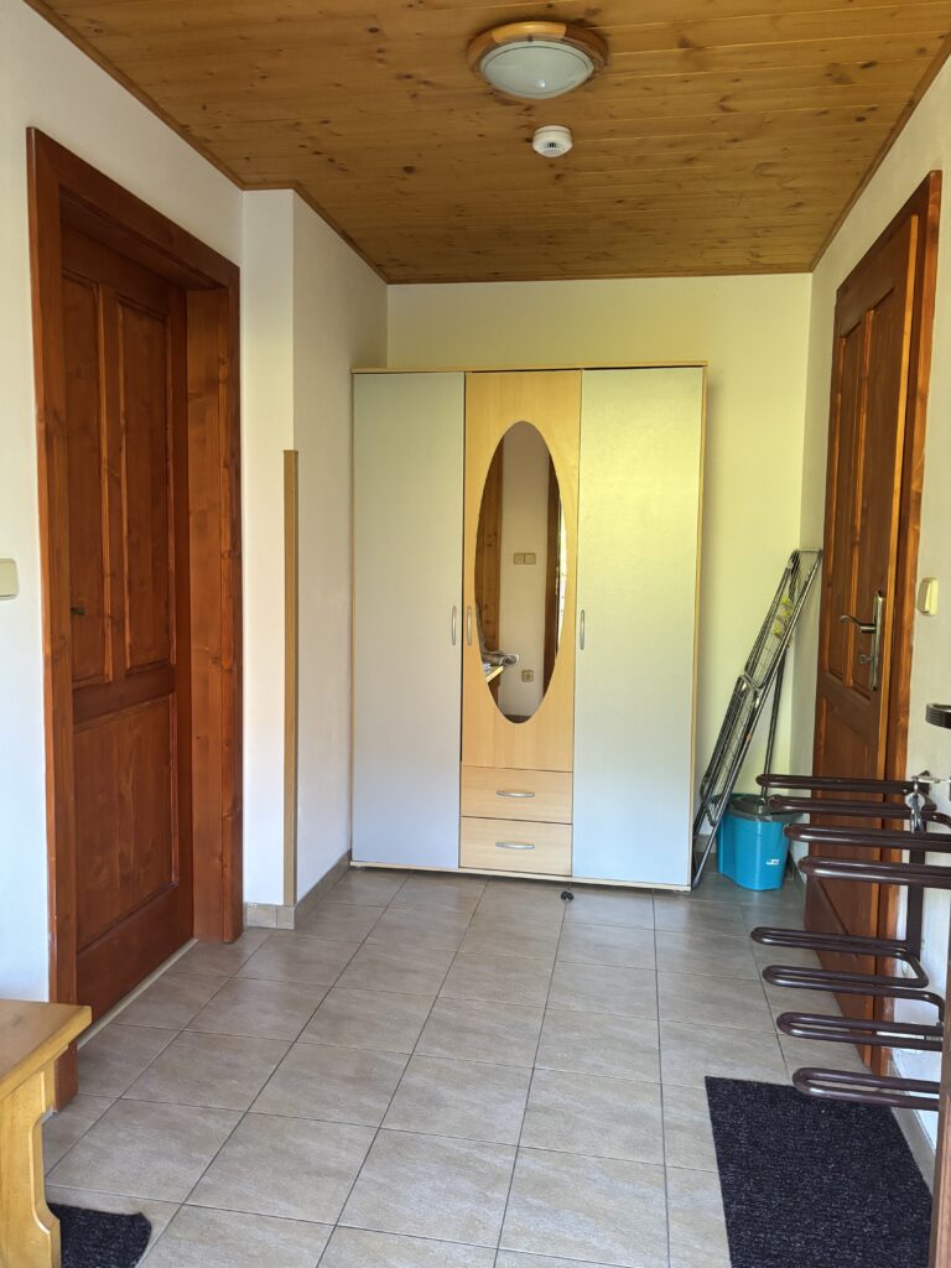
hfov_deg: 53.1
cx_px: 476
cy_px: 634
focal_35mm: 26
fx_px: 952
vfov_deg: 67.3
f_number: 1.6
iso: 400
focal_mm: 5.96
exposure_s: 1/60
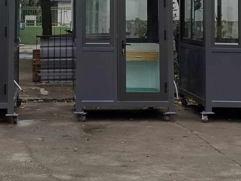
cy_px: -34
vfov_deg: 16.0
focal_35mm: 89
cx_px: 73
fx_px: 619
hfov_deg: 21.9
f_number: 1.8
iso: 50
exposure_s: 1/1605
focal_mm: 5.54
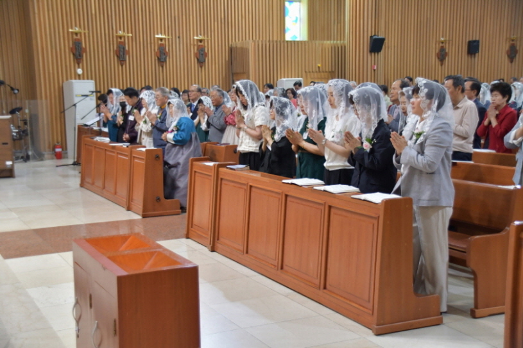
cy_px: 174
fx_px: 828
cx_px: 262
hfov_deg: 35.1
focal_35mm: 57
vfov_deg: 23.8
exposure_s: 1/60.2
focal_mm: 38
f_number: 4.2
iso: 800
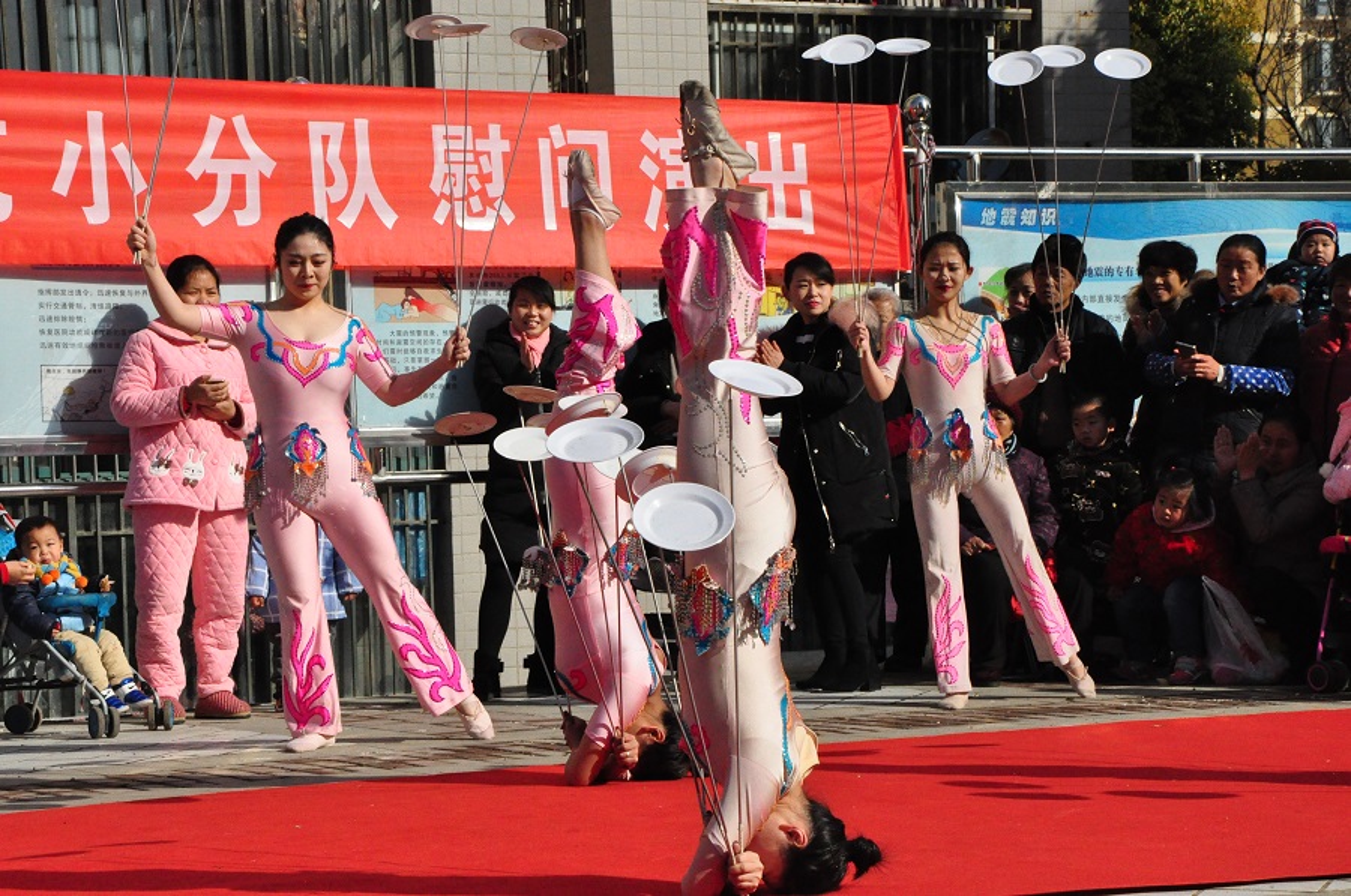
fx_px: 3709
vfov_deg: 13.8
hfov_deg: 20.6
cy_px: 448
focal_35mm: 99
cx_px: 676
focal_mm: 66
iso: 2500
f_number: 14
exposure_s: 1/3200
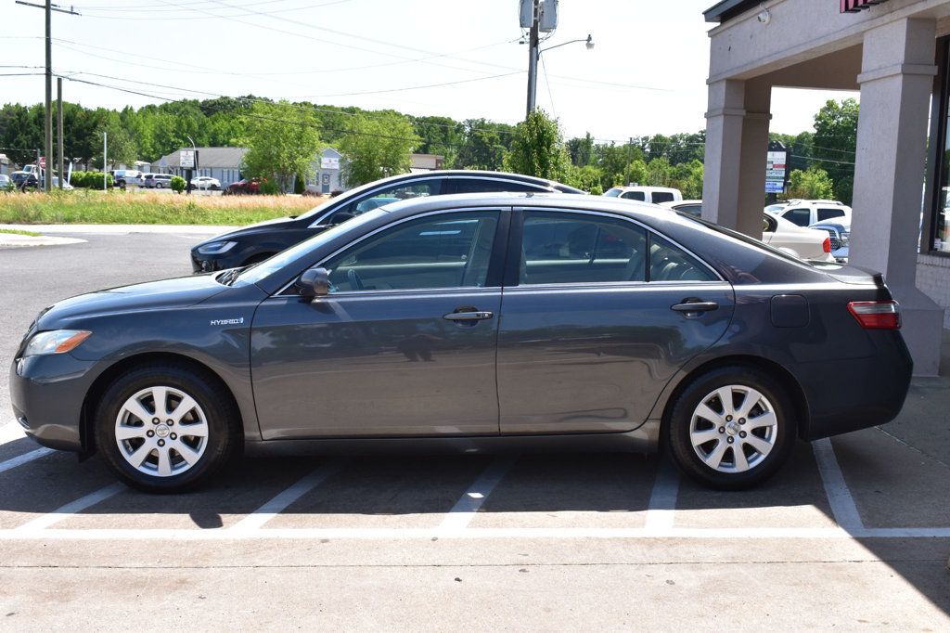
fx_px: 1068
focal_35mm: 40
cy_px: 316
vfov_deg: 33.0
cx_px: 475
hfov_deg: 47.9
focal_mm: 27
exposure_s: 1/320
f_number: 10
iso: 400
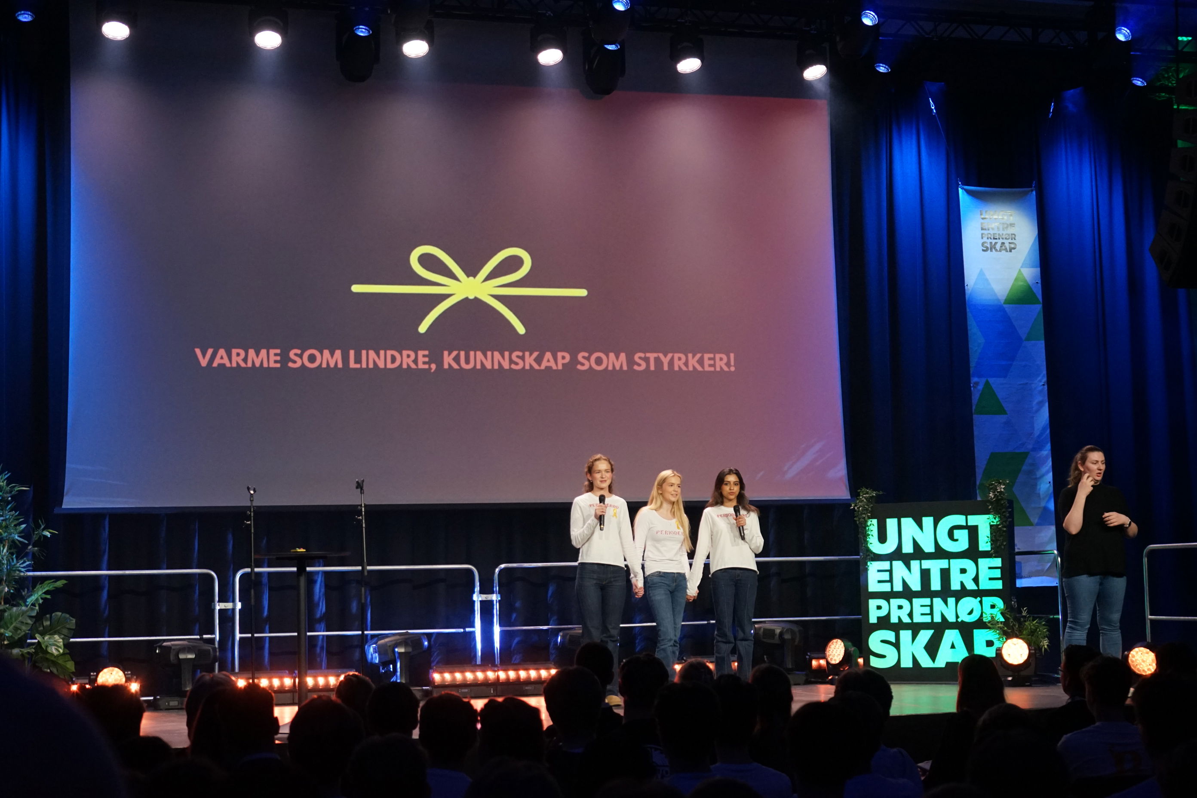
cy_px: 399
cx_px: 598
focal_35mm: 57
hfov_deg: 35.1
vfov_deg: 23.8
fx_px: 1895
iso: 3200
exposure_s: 1/160
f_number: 5
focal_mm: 57
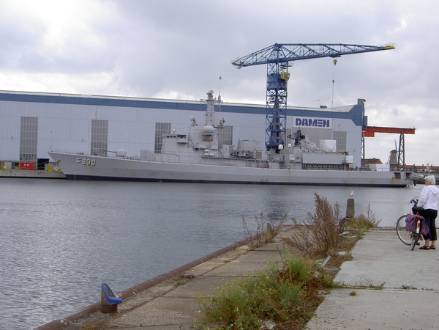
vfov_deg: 26.6
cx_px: 220
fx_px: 698
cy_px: 165
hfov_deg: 34.9
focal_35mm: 55
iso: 100
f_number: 5.5
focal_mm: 11.3
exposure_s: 1/200
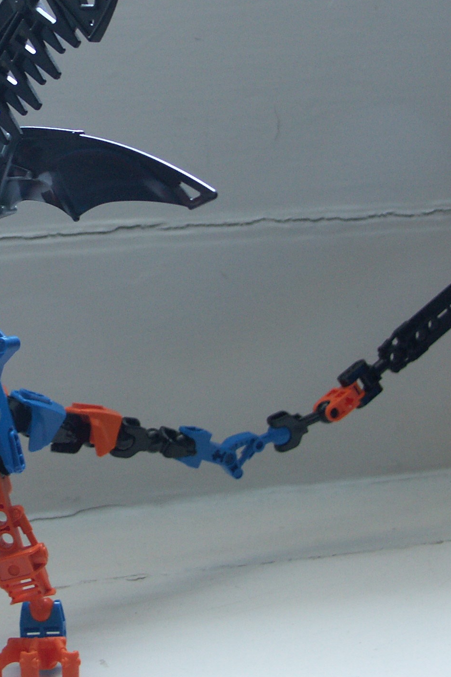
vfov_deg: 31.3
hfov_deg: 20.7
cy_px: 277
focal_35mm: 64
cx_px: 26
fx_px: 1202
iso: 100
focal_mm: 8.93
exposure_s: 1/20
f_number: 2.8
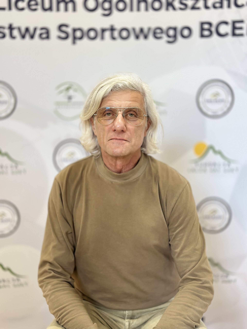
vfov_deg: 39.7
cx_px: 124
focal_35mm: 48
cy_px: 164
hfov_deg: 30.3
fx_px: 457
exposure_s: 1/100
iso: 200
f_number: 1.78
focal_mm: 6.86
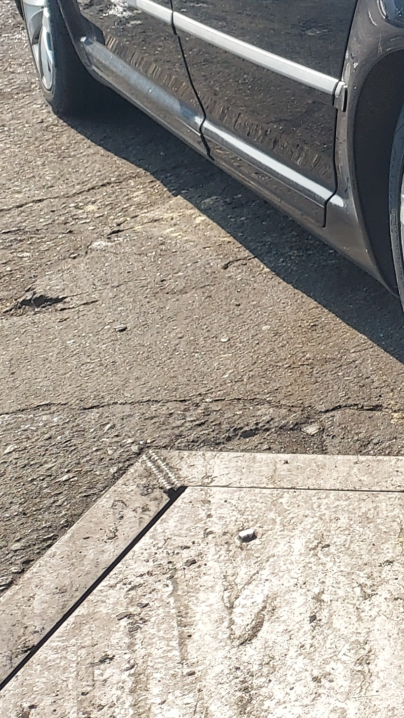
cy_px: 95
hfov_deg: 13.6
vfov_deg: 28.4
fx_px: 1372
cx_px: 871
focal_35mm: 72
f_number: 1.8
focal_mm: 4.6
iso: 40
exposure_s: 1/403
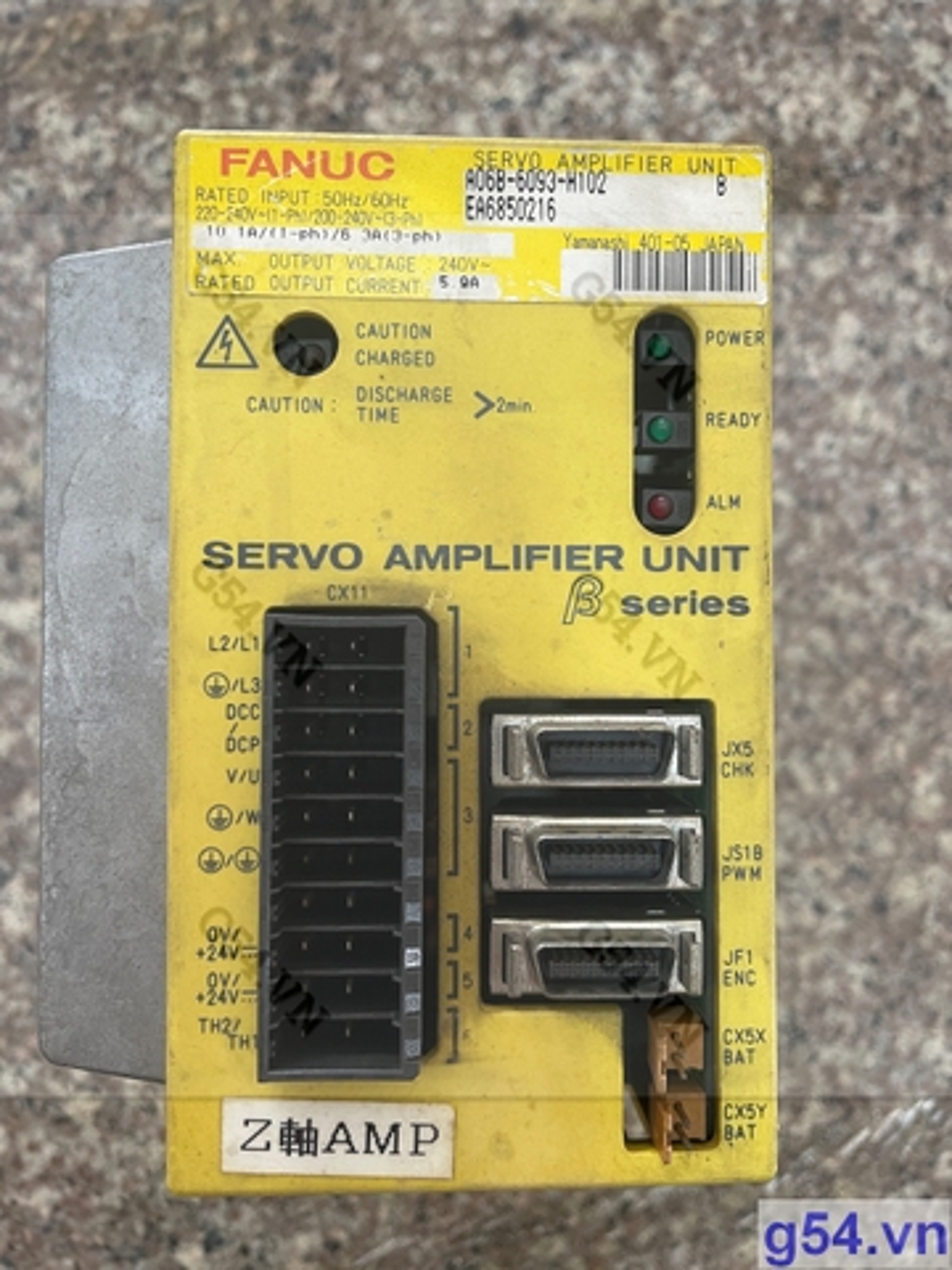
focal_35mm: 26
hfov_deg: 53.1
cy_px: 635
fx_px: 953
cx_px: 476
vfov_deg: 67.3
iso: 125
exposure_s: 1/50
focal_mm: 4.2
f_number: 1.6
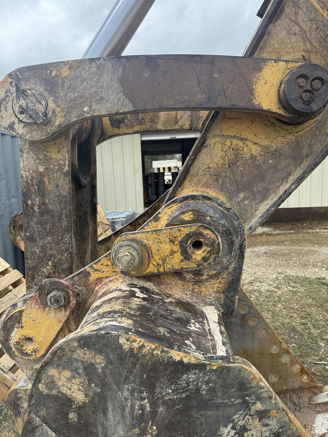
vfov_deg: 71.6
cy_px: 218
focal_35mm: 24
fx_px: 303
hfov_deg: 56.8
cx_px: 164
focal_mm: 6.76
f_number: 1.78
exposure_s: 1/952
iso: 80
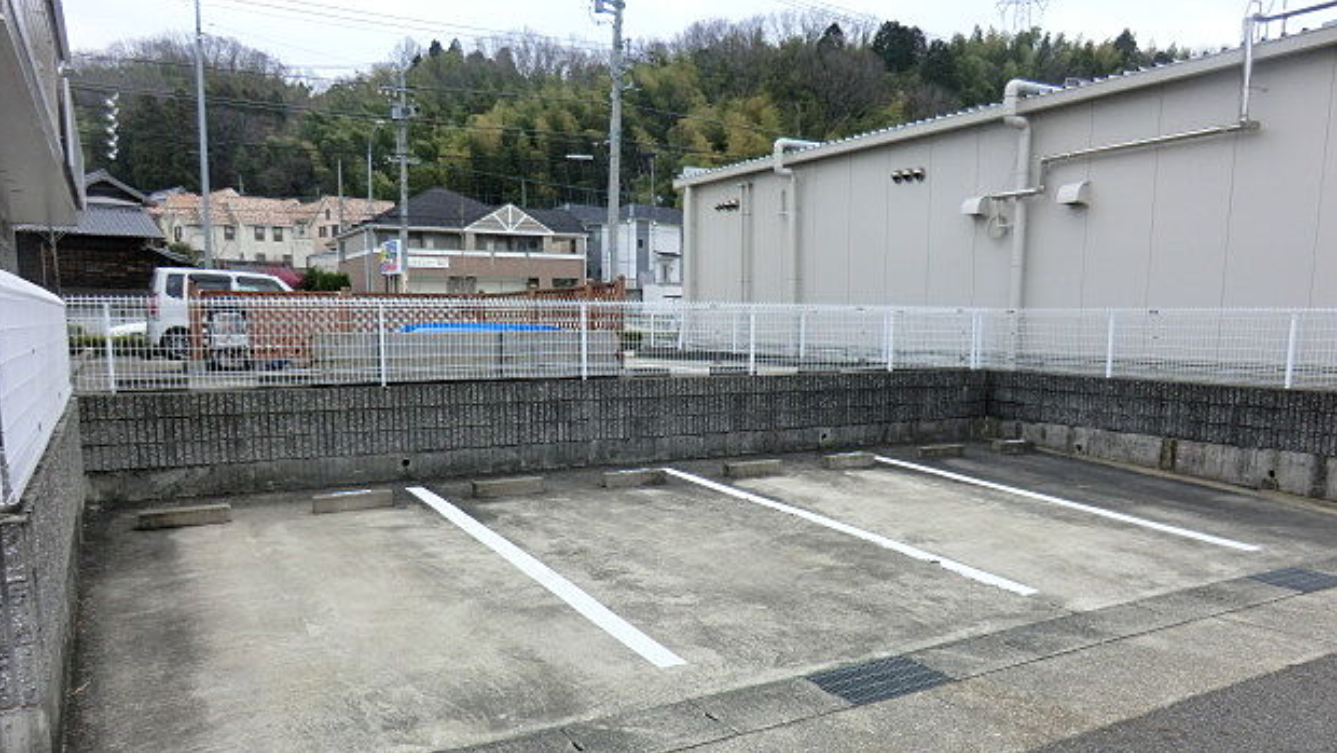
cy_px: 462
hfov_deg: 69.8
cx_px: 684
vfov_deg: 42.6
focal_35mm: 27
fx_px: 957
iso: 80
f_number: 3.2
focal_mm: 4.3
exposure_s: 1/320
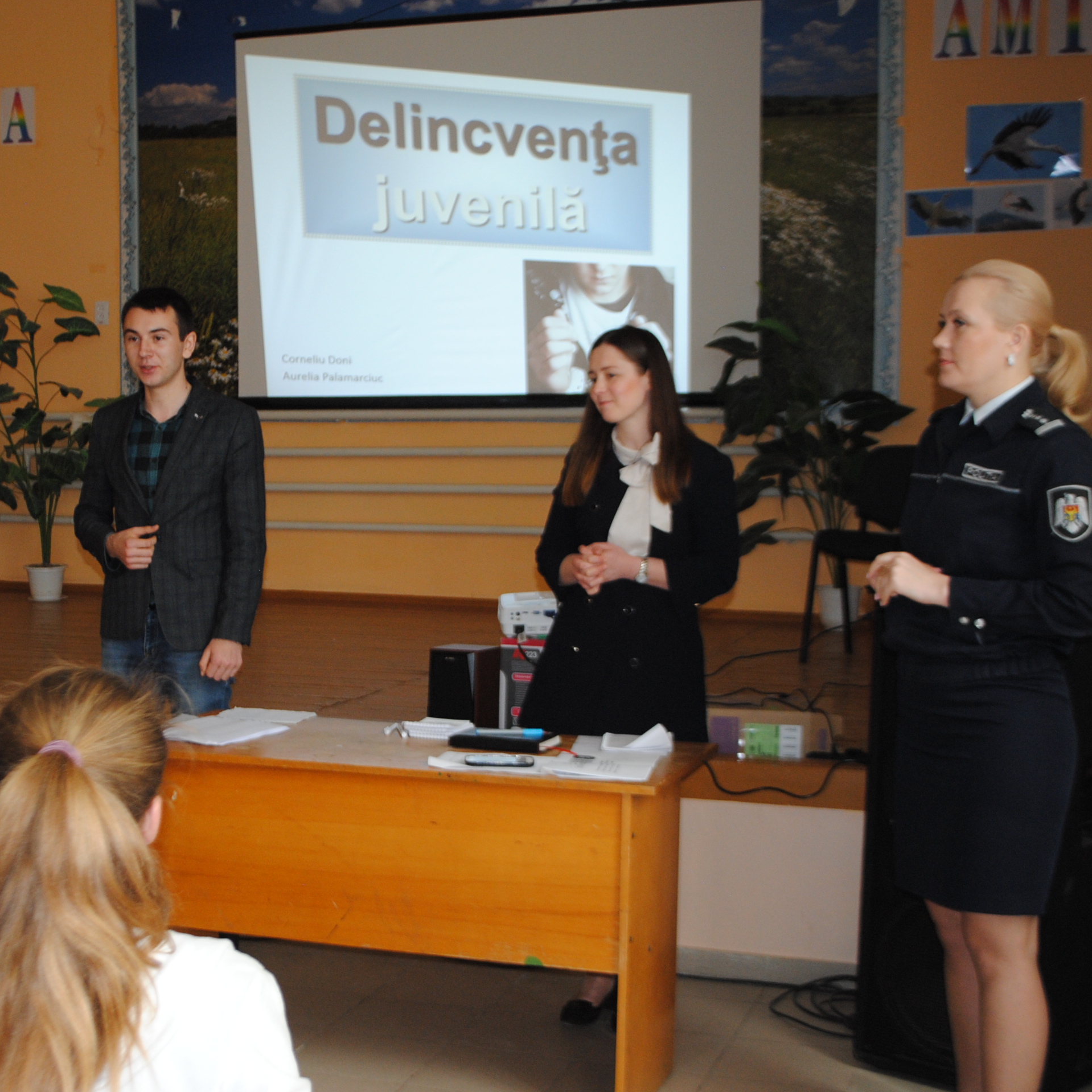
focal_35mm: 54
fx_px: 1927
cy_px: 544
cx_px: 387
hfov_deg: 31.4
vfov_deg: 31.6
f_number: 4.5
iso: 400
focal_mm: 28
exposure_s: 1/60
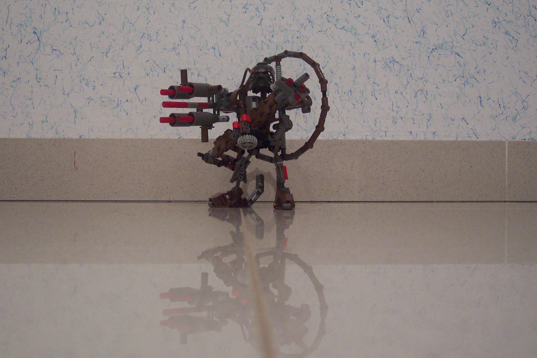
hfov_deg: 48.5
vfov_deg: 33.4
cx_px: 261
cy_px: 184
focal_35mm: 40
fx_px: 597
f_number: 2.8
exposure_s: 1/8
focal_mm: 8
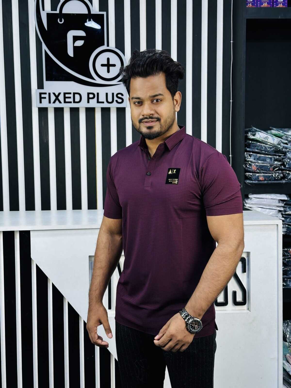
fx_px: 538
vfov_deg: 39.7
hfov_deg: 30.3
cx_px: 146
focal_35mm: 48
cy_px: 194
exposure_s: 1/100
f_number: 1.78
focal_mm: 6.86
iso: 125
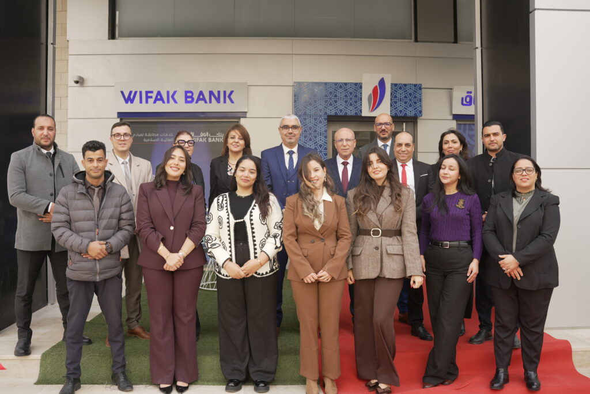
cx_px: 295
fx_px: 574
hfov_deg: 54.4
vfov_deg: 37.9
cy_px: 197
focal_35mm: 35
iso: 100
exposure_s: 1/160
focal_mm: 35
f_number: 4
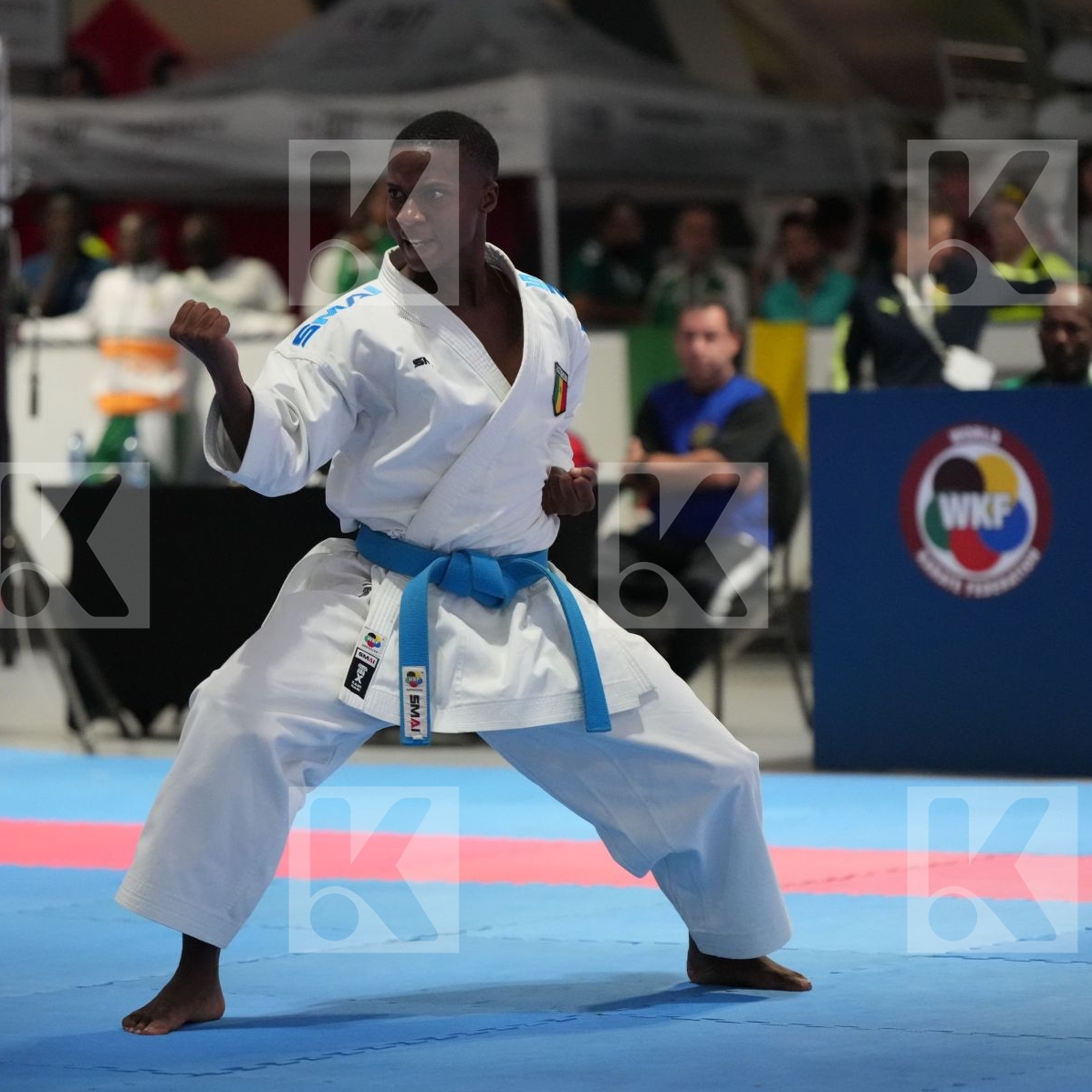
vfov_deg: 10.9
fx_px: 5746
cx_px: 374
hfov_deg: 10.8
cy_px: 546
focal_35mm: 161
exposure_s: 1/500
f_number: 2.8
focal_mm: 126
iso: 6400
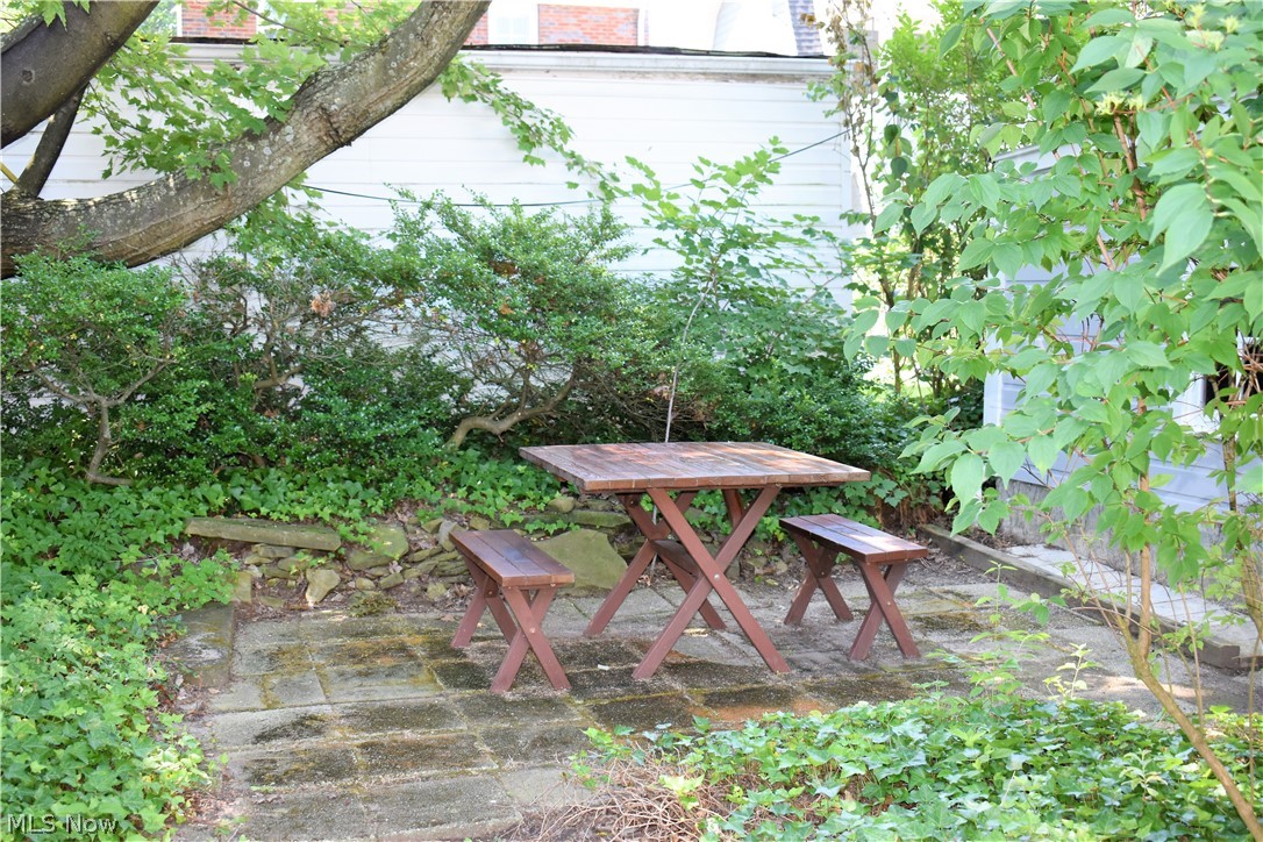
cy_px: 421
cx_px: 632
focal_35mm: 42
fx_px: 1473
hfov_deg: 46.4
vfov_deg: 31.9
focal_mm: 28
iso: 560
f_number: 5
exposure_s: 1/200
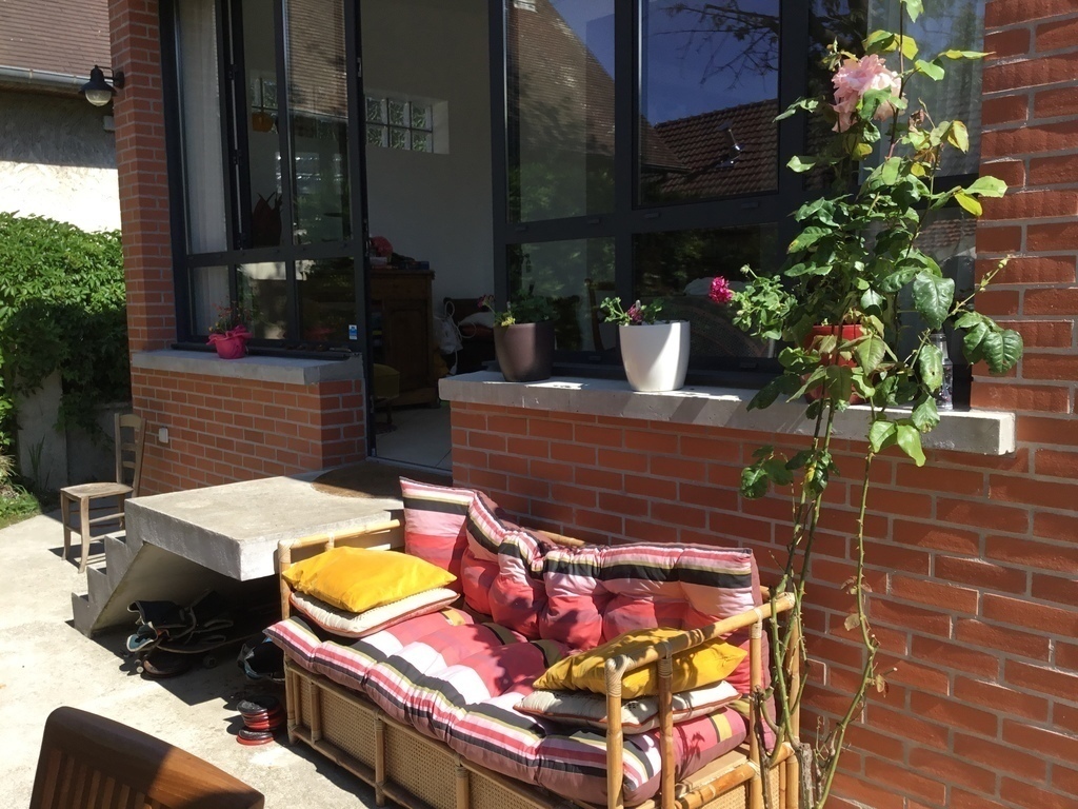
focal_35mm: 31
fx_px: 965
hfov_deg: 58.4
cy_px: 404
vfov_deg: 45.4
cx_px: 539
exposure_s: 1/721
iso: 25
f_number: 2.4
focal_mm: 3.3
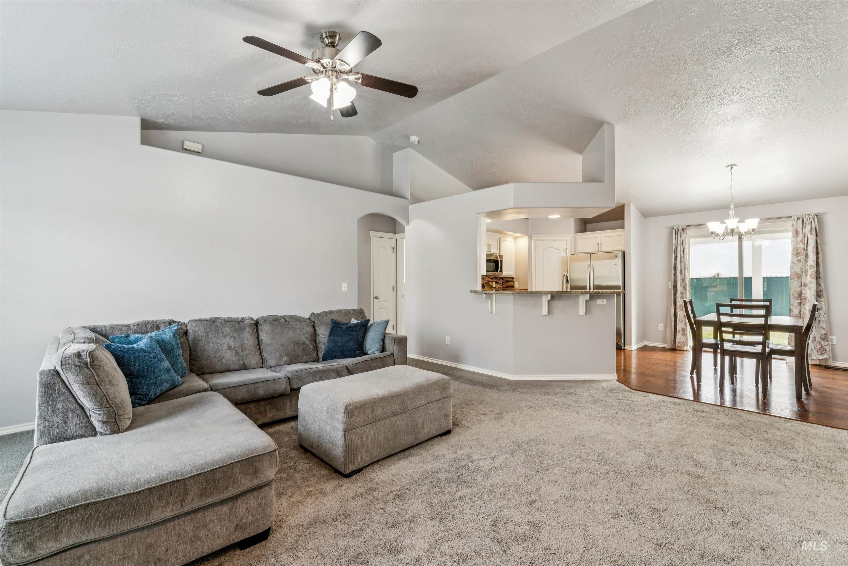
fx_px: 372
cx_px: 424
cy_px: 283
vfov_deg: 74.4
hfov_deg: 97.5
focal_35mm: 16
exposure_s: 1/4
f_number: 13
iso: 400
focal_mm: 15.8
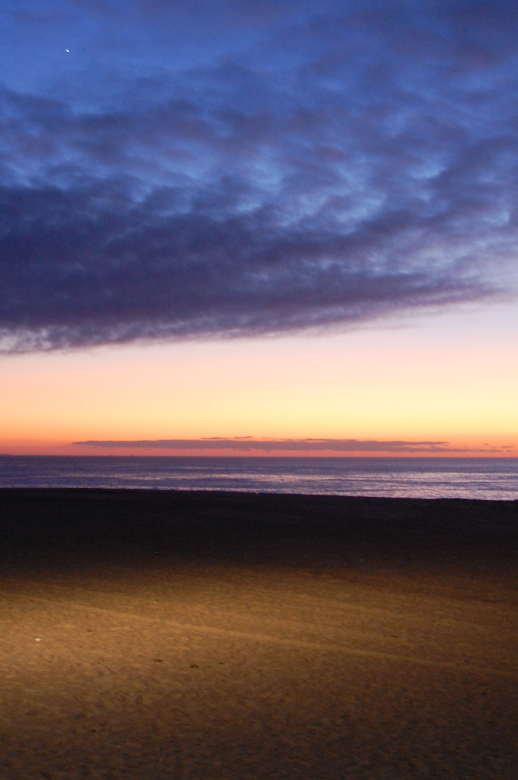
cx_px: 245
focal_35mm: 65
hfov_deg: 20.9
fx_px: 1406
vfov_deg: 30.7
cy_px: 238
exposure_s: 1/10
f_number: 4
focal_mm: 26
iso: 800
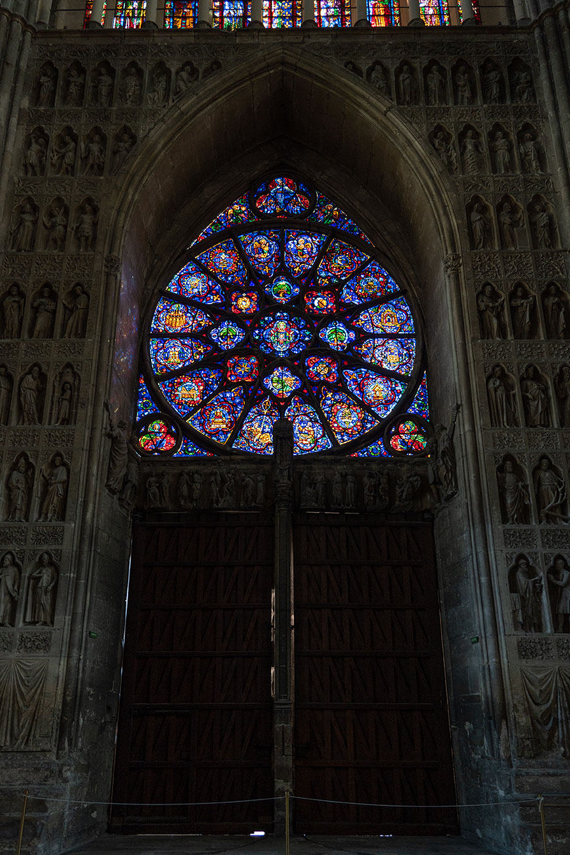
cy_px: 447
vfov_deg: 63.6
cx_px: 273
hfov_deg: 45.0
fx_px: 689
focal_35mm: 29
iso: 320
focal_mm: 18
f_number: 4
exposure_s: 1/60
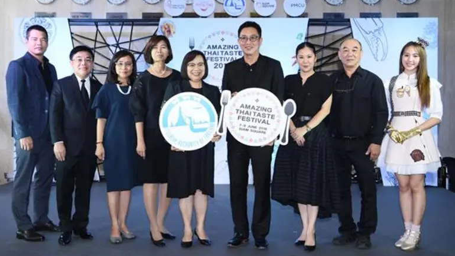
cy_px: 105
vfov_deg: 31.9
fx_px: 446
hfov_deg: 54.0
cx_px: 226
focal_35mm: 37
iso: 320
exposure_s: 1/100
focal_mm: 35
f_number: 5
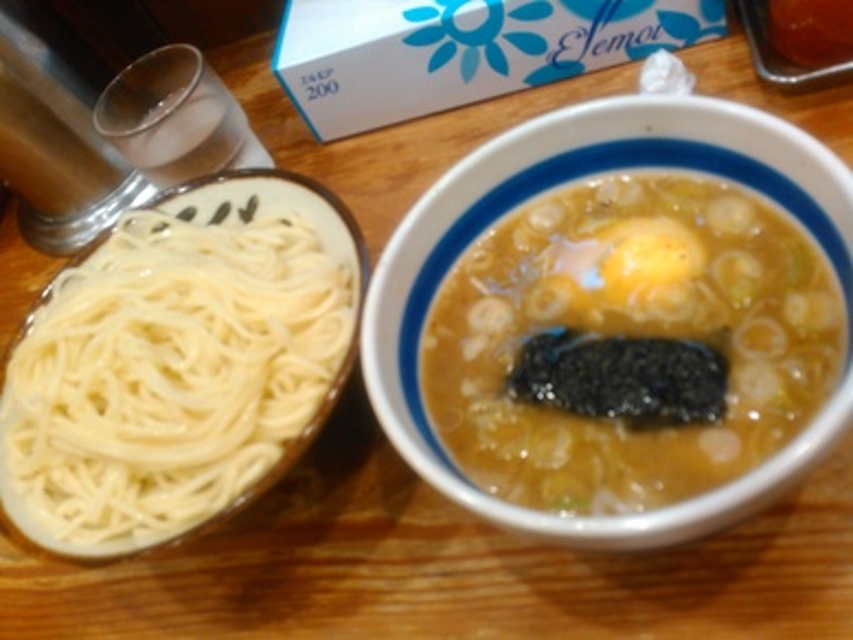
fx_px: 739
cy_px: 320
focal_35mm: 30
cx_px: 426
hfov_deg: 59.9
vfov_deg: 46.8
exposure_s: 1/16.7
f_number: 2.4
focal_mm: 4
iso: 200
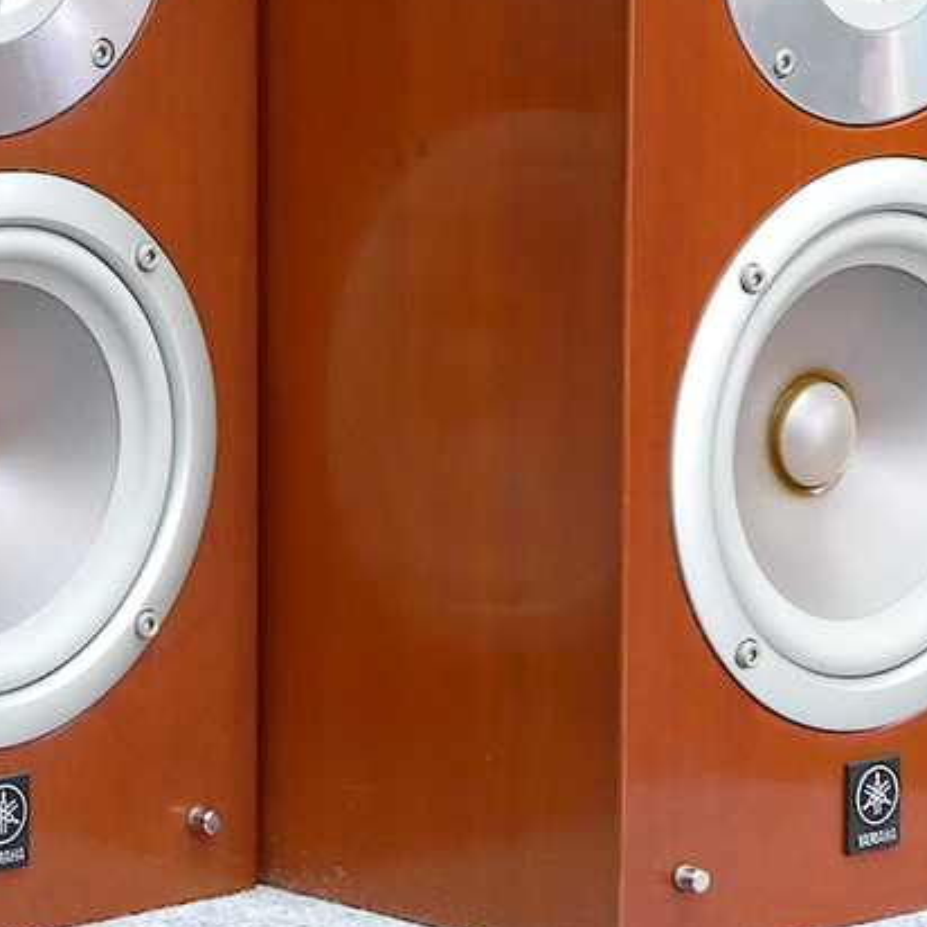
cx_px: 234
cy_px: 274
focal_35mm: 278
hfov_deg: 6.3
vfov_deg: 6.3
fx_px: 8423
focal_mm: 24.2
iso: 400
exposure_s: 1/10
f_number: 5.6
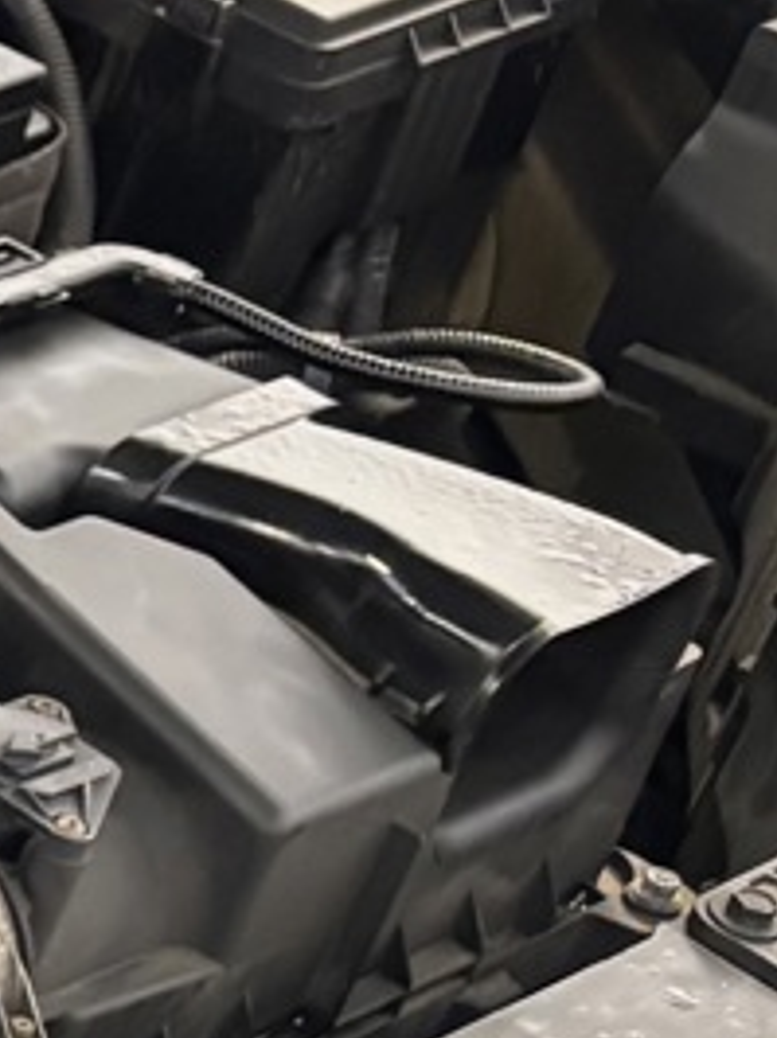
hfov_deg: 8.2
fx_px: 4227
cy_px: 979
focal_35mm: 141
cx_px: -1839
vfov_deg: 13.8
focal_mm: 5.96
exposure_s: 1/60
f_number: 1.6
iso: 400
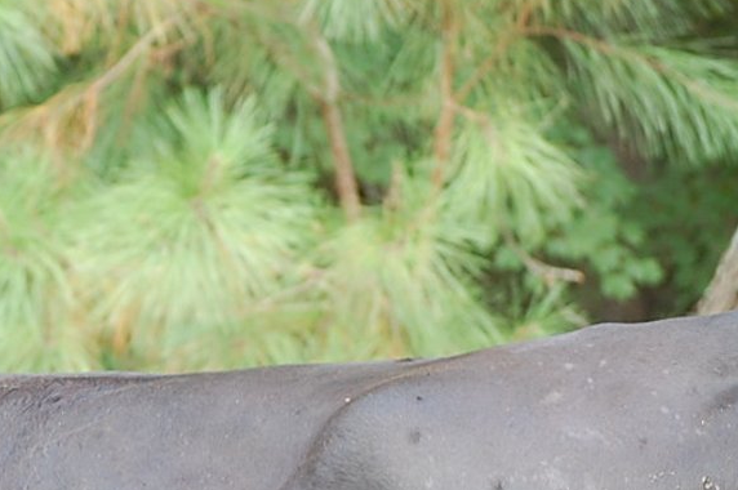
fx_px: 8252
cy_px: 549
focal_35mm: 403
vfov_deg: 3.4
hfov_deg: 5.1
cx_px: -59
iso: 400
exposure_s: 1/125
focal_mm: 90
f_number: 4.5
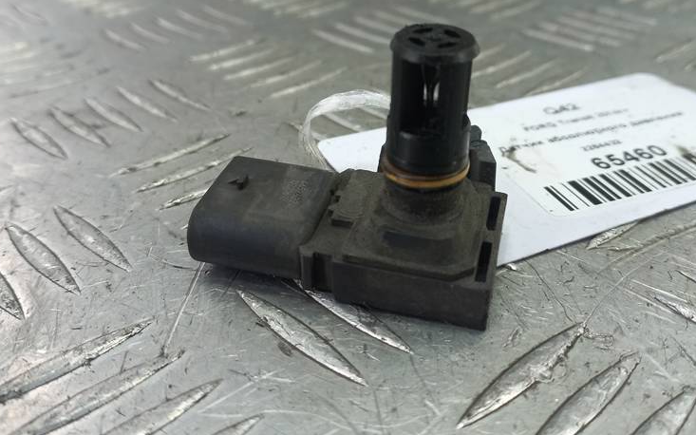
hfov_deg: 52.7
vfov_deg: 34.3
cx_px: 365
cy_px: 163
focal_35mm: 37
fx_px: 702
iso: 64
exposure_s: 1/50
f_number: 1.8
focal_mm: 4.6
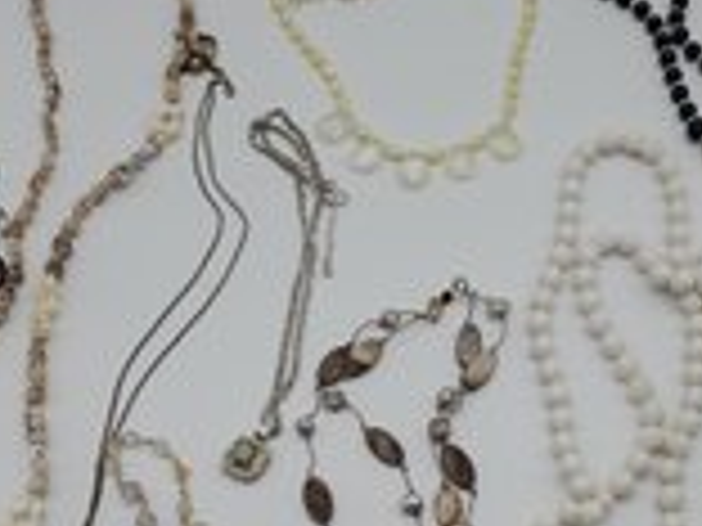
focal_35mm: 57
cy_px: 461
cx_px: 389
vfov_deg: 25.0
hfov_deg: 33.7
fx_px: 1156
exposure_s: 1/783
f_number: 2.4
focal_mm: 4.3
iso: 50
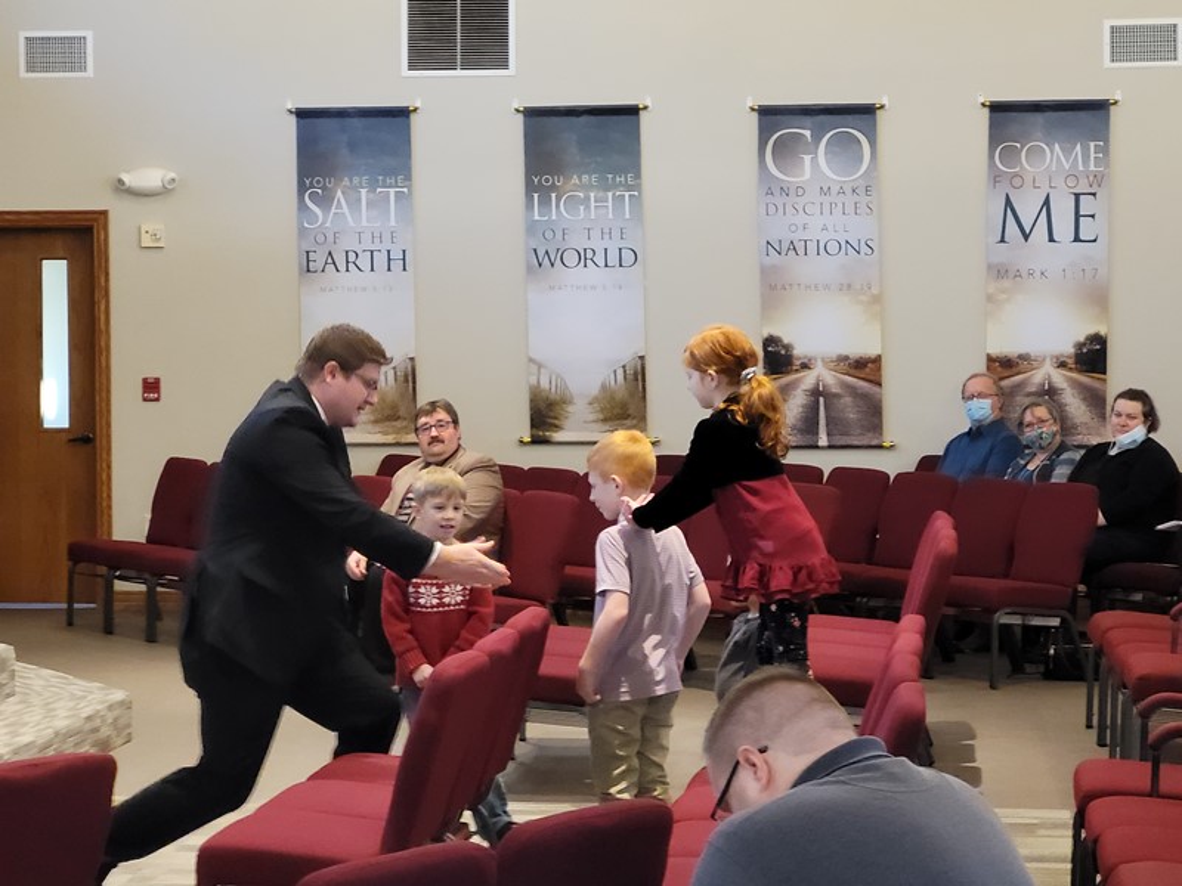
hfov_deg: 25.7
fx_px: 2595
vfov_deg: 19.4
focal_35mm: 76
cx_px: 591
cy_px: 443
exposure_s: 1/60
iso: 640
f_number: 2.4
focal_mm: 7.12
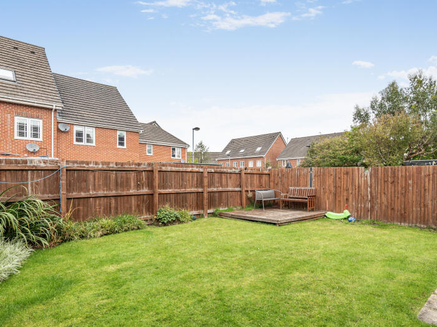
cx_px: 220
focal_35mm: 21
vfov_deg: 63.2
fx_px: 265
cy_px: 182
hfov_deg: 79.0
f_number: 6.3
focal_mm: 15
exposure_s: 1/400
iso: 250
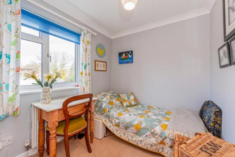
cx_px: 118
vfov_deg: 81.3
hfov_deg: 104.2
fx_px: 91
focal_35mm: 14
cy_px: 78
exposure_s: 1/60
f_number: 7.1
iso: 400
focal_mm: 14
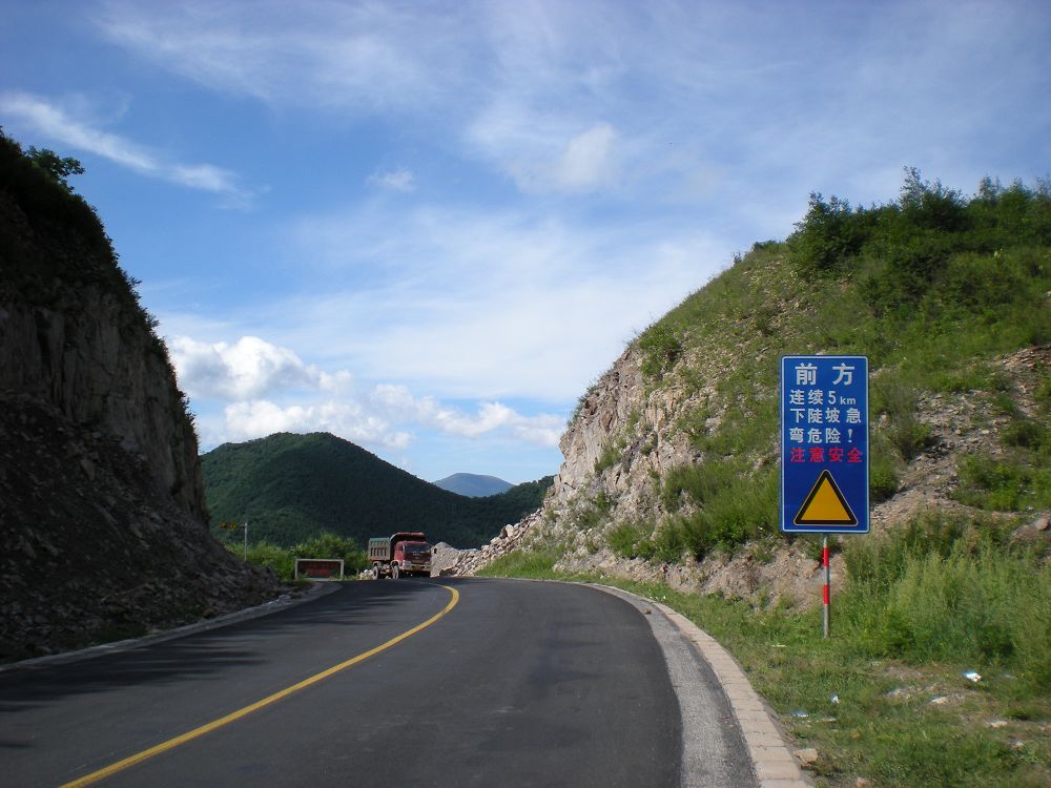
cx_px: 526
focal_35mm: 38
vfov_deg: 37.7
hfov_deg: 49.0
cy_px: 394
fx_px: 1154
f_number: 4.6
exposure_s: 1/534
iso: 64
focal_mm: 6.3
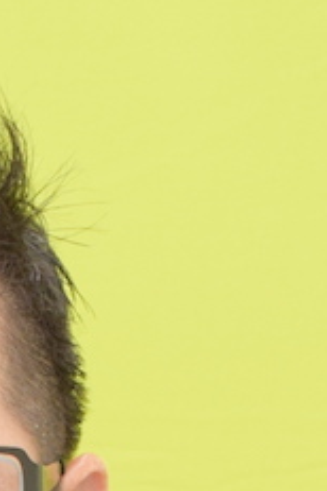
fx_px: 2916
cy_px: 1355
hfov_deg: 6.3
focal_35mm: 214
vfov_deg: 8.4
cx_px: -270
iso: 640
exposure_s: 1/125
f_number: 5.6
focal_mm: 22
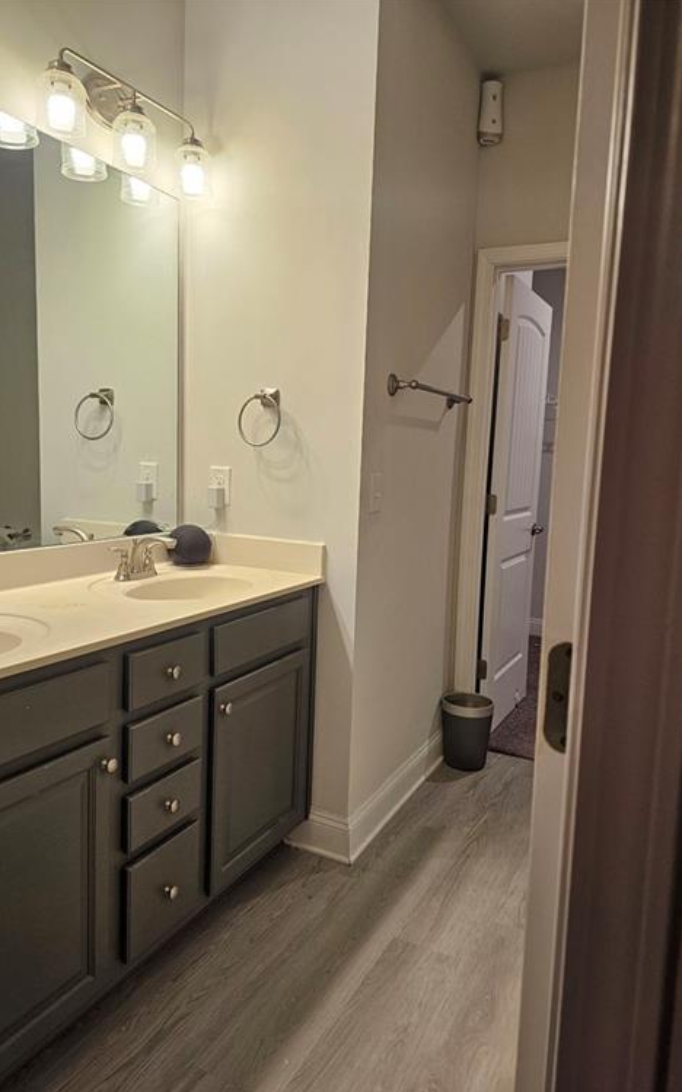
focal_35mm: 25
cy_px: 557
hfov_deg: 49.3
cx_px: 348
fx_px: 744
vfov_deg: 72.5
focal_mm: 6.3
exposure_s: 1/120
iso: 200
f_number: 1.7
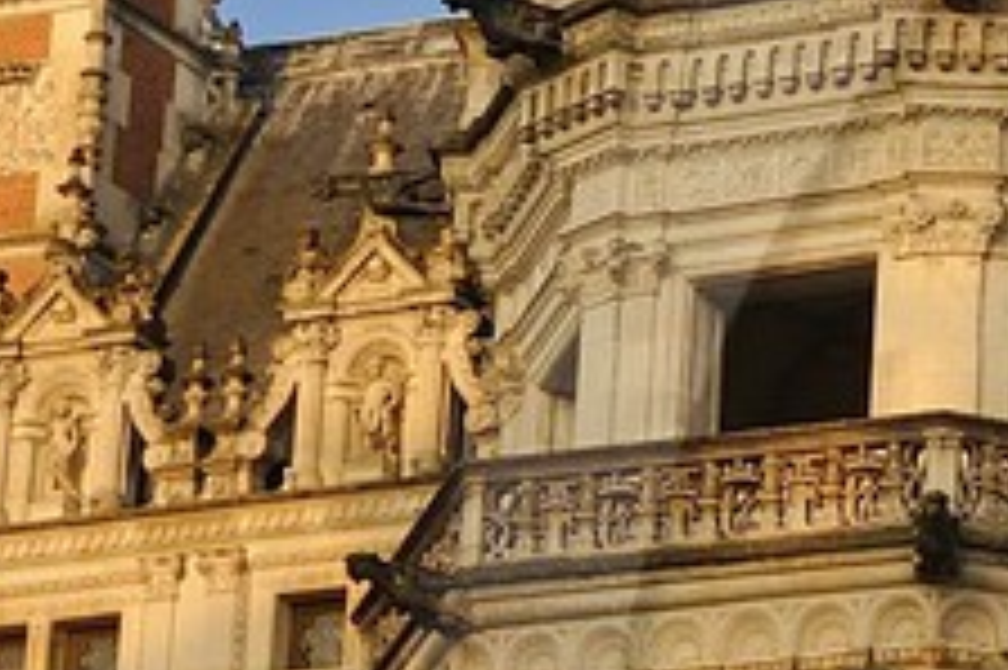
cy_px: 1021
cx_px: 2241
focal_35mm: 229
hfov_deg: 8.4
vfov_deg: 5.9
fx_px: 6407
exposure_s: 1/200
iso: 200
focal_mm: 32
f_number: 7.1
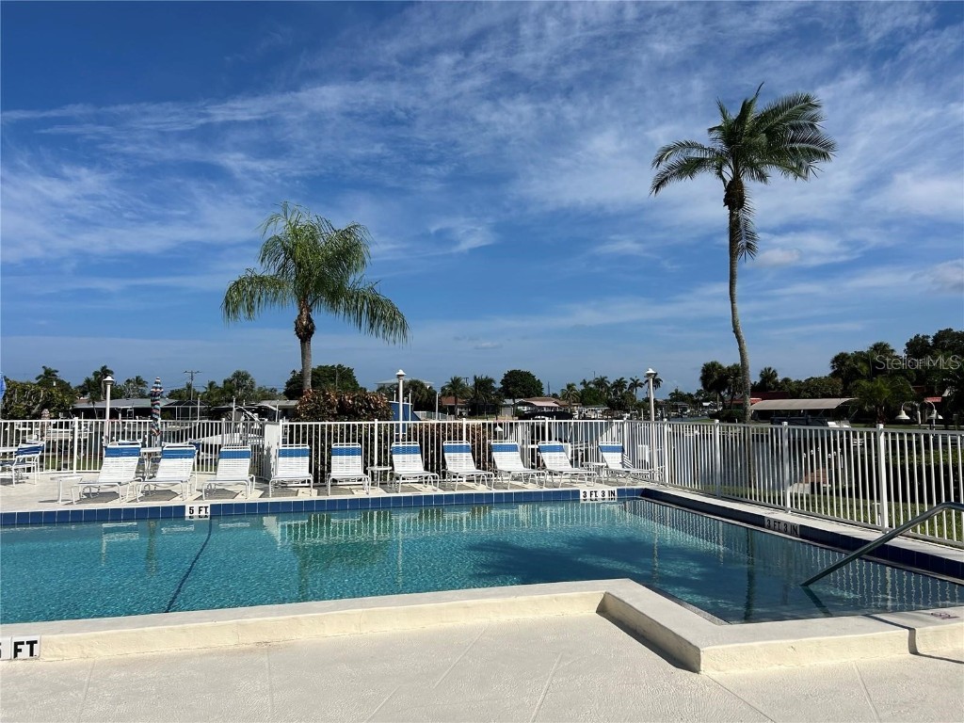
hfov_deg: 67.3
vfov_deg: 53.1
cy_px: 362
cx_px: 482
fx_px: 724
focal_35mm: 26
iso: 50
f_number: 1.5
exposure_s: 1/10309
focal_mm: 5.7
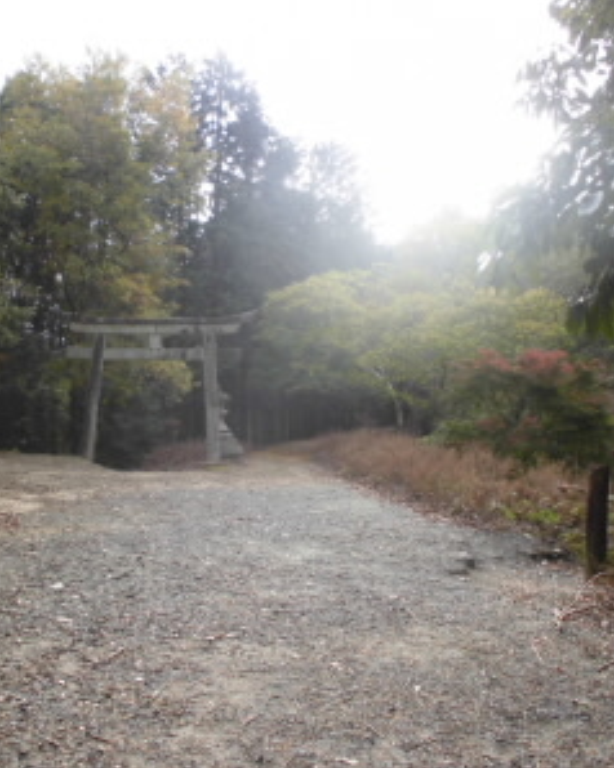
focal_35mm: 38
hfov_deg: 39.0
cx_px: 248
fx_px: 864
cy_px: 384
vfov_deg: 48.0
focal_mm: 5.3
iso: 100
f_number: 3.7
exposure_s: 1/100
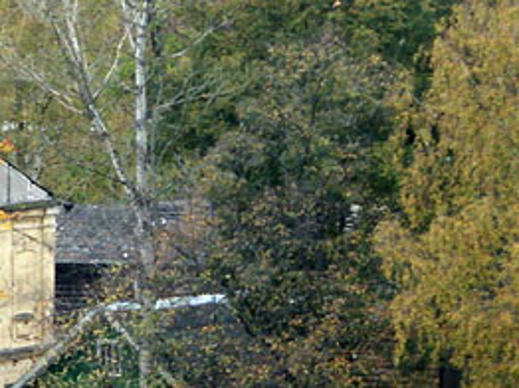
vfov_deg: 3.3
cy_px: 430
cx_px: -224
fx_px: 6681
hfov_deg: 4.4
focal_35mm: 446
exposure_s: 1/160
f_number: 4.5
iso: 100
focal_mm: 36.97
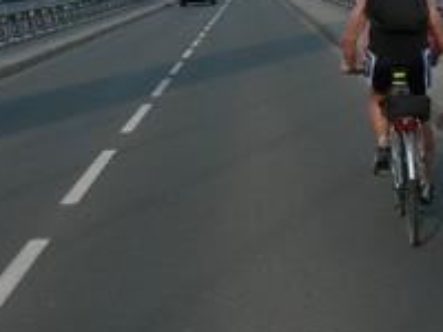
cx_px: 365
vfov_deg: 12.8
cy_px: -9
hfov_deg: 17.1
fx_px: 1459
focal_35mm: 114
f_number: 4.8
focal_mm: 7.8
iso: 50
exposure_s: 1/253
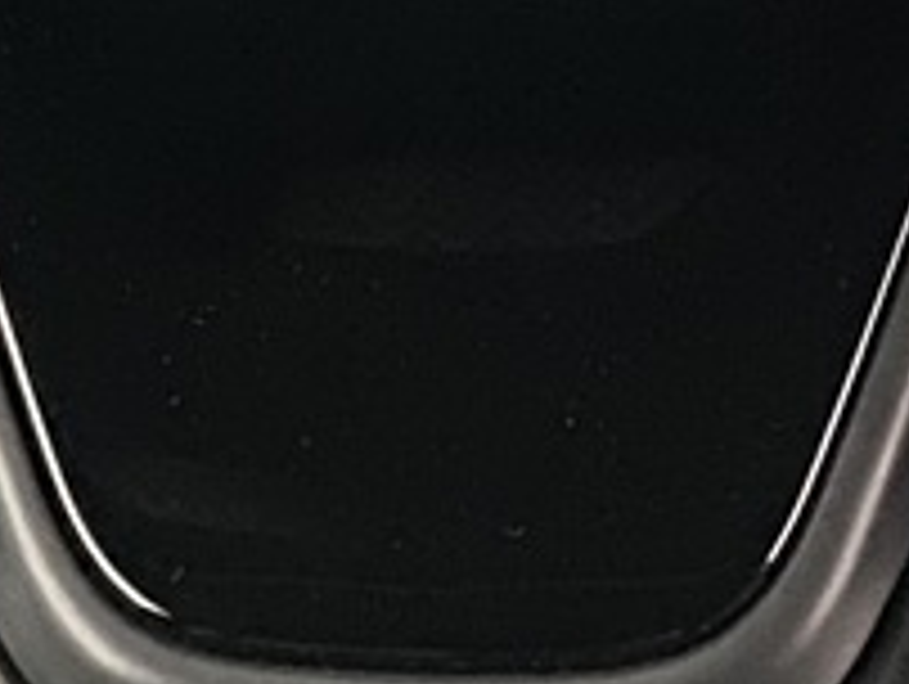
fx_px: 4864
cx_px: 364
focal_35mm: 185
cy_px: -900
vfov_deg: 7.6
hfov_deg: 10.7
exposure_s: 1/25
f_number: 1.8
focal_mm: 4.25
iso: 1250
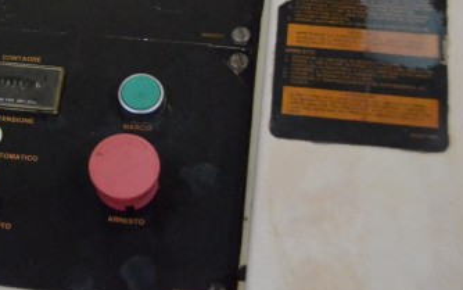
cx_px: -2
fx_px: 1213
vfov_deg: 13.5
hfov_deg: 20.9
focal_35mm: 96
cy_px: 21
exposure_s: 1/3200
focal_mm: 29
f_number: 4
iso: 6400
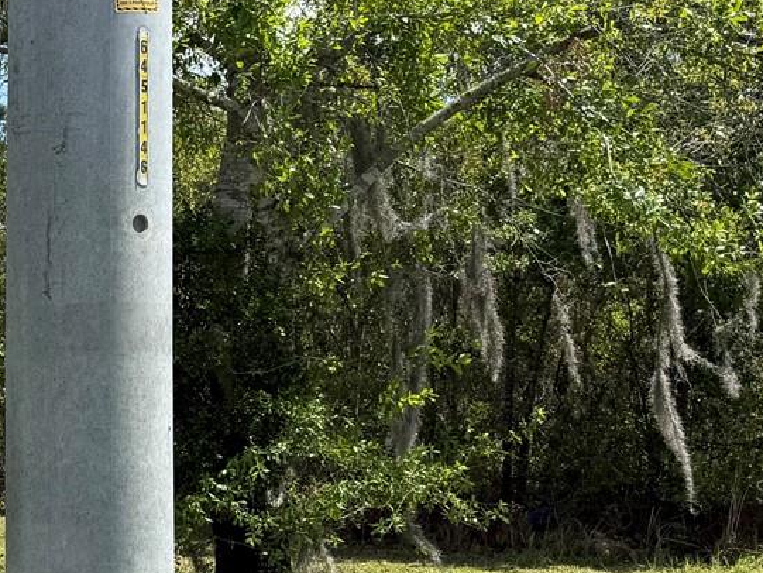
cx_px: -240
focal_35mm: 71
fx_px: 1565
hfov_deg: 23.9
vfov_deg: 20.4
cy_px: 490
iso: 80
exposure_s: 1/2907
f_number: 1.78
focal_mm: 6.76
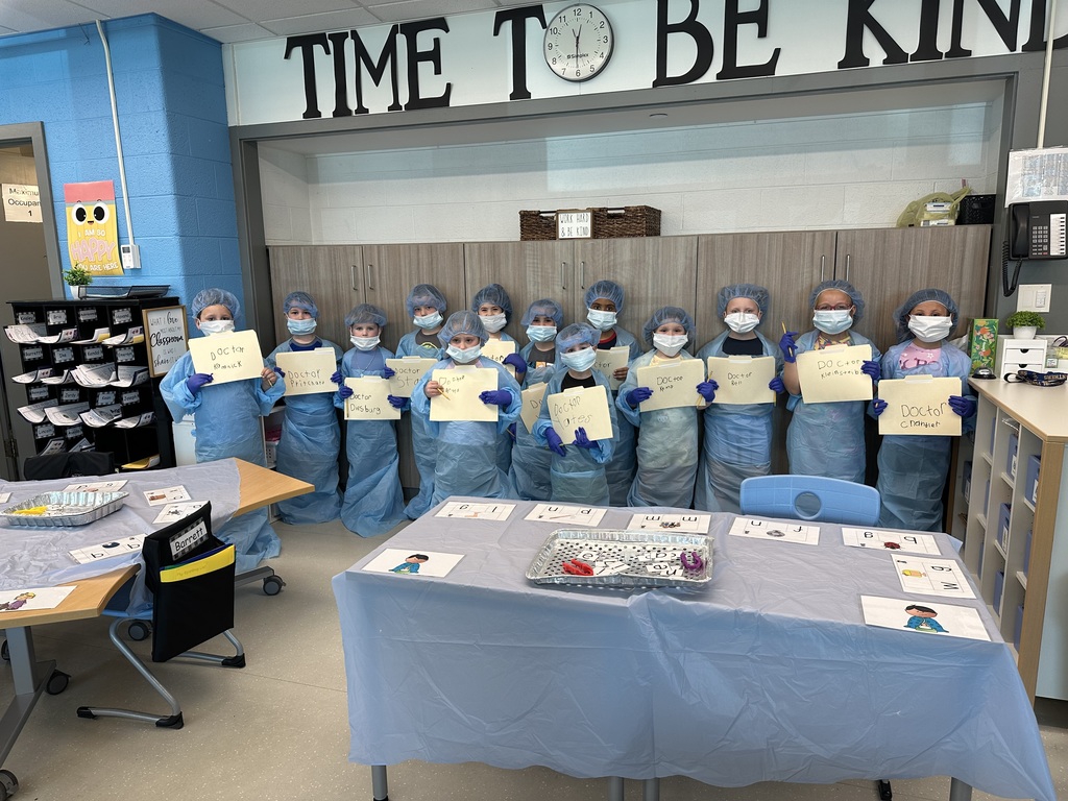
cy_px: 400
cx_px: 534
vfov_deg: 56.8
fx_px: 740
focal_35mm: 24
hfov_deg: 71.6
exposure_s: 1/100
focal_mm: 6.86
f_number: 1.78
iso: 80
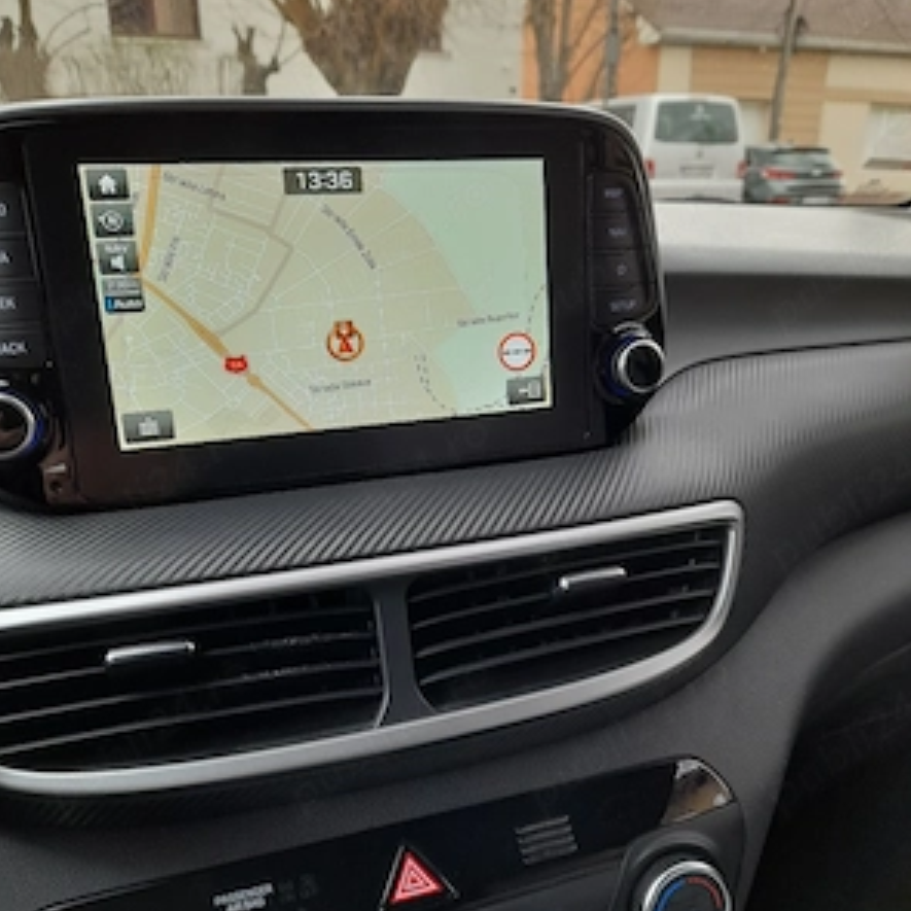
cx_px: 451
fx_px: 893
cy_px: 531
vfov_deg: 53.8
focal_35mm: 30
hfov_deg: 54.0
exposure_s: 1/60.2
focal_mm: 4.6
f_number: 2
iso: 80
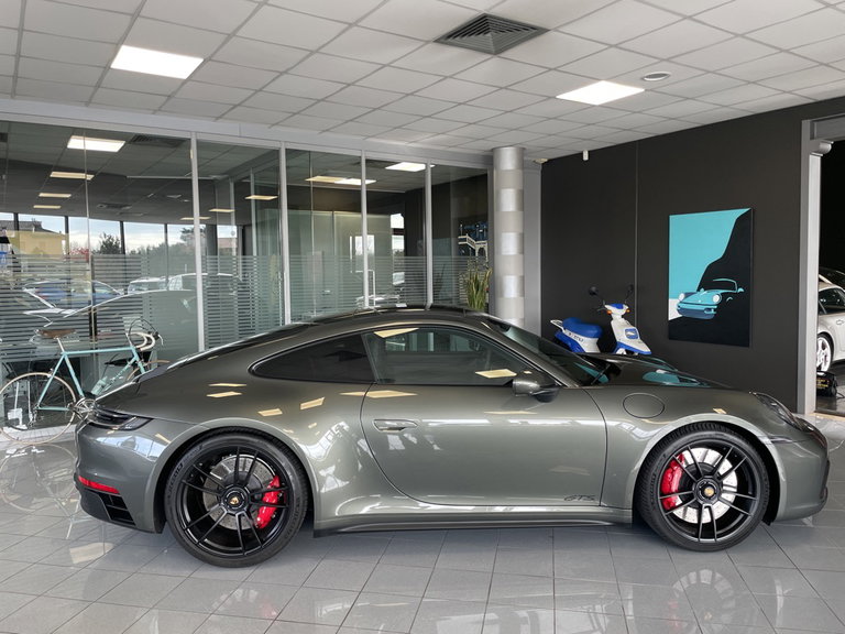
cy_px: 317
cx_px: 422
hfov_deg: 67.3
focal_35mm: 26
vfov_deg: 53.1
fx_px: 635
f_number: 1.6
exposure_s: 1/100
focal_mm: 4.2
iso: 80
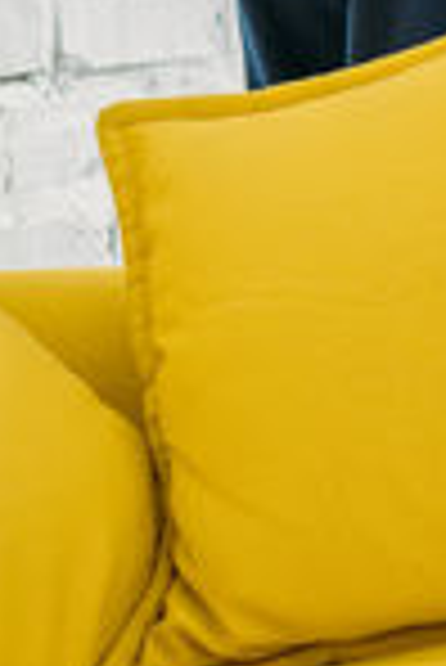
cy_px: -565
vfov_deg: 9.7
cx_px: 1083
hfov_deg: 6.5
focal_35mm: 200
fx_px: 3708
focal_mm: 35
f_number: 3.5
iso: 100
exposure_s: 1/200
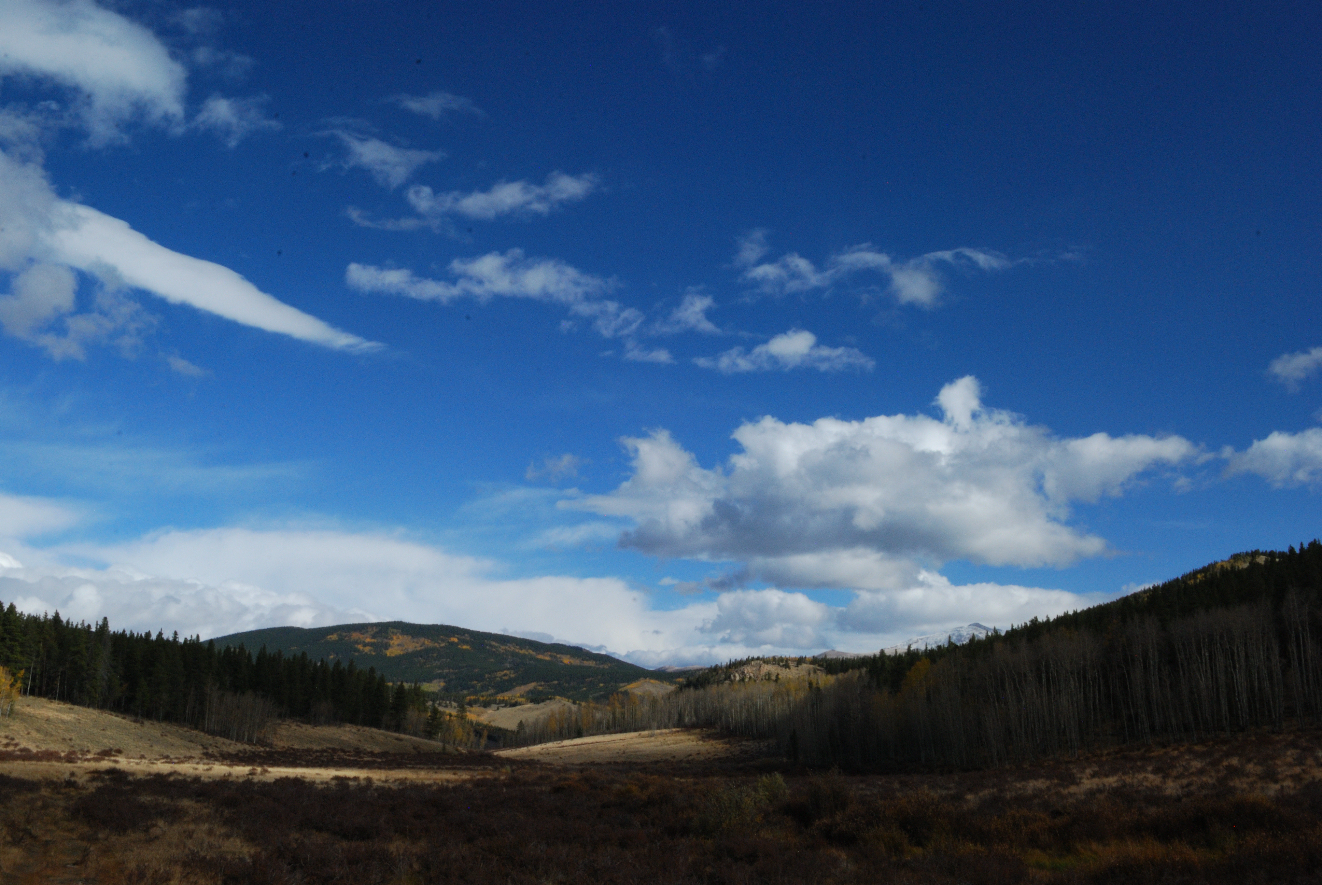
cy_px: 442
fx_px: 1434
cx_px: 661
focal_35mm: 39
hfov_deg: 49.5
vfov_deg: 34.3
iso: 400
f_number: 29
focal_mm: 26
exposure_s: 1/40
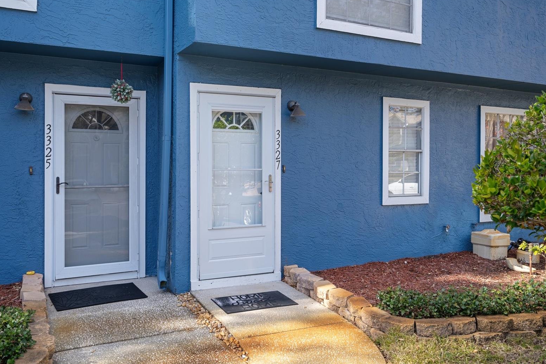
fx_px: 470
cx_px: 276
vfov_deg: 42.3
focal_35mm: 31
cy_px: 178
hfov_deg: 60.3
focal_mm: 30
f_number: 8
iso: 320
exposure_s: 1/250
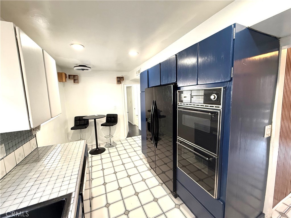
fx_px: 118
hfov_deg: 102.1
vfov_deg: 85.7
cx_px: 146
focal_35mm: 14
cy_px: 109
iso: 200
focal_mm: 2.22
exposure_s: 1/60
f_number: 2.2
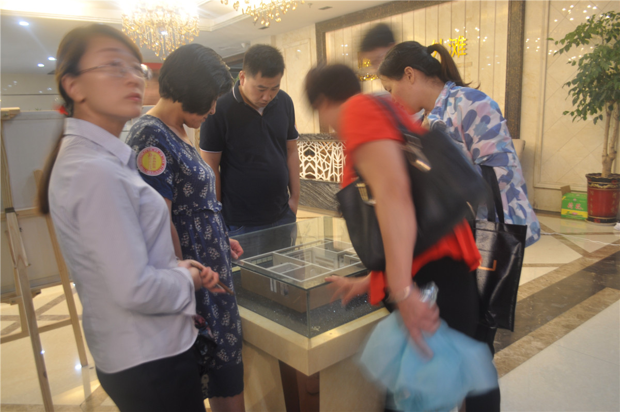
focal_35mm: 27
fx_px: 464
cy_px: 206
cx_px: 310
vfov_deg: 47.8
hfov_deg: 67.4
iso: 200
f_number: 3.5
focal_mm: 18
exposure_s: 1/4
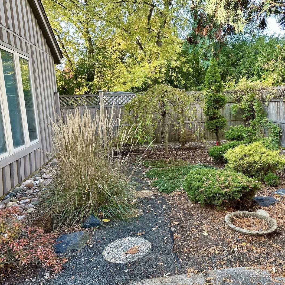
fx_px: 270
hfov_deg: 54.9
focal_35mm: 29
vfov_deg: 55.6
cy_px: 143
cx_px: 179
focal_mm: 6.86
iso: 64
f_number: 1.78
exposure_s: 1/121
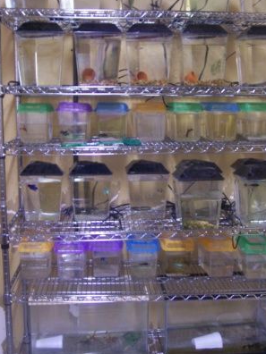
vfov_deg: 39.7
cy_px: 174
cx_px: 151
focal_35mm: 48
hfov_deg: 30.2
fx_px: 492
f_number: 2.8
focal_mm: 8
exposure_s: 1/8
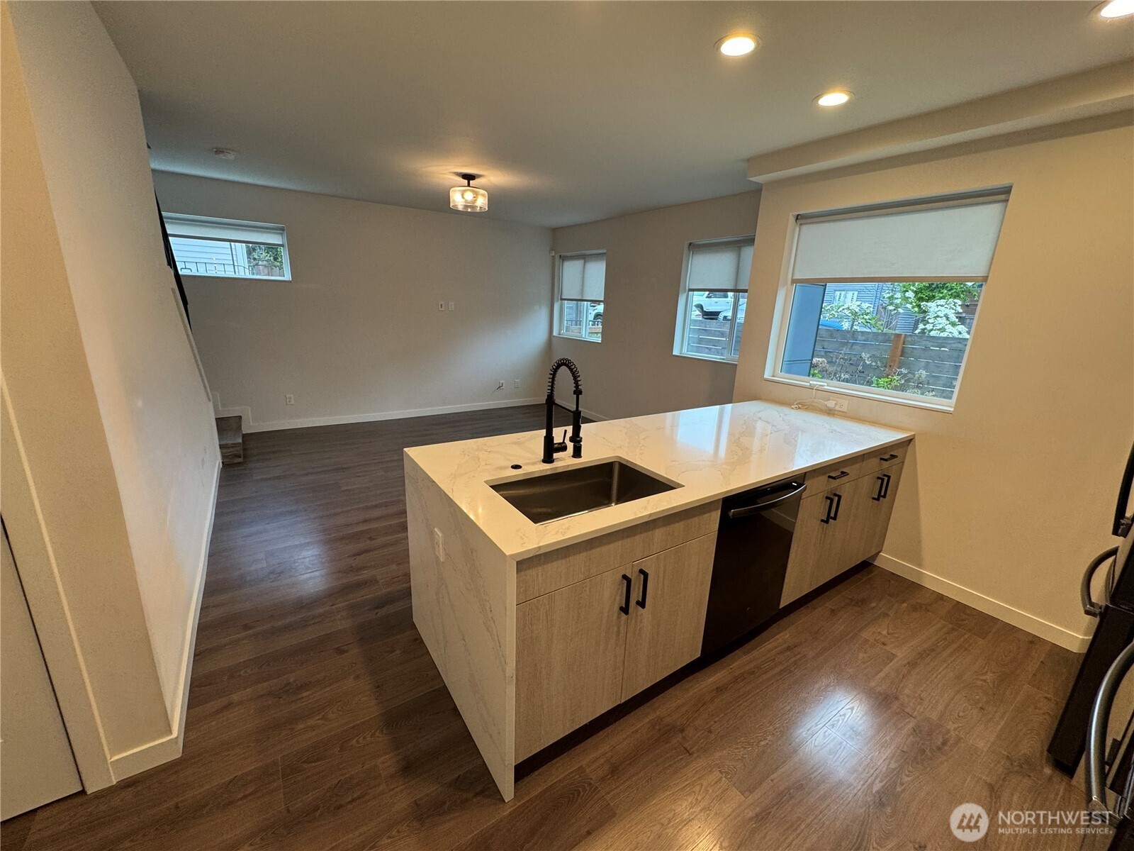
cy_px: 426
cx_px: 567
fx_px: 459
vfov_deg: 85.7
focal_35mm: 14
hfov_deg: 102.1
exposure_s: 1/120
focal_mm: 2.22
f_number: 2.2
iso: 160
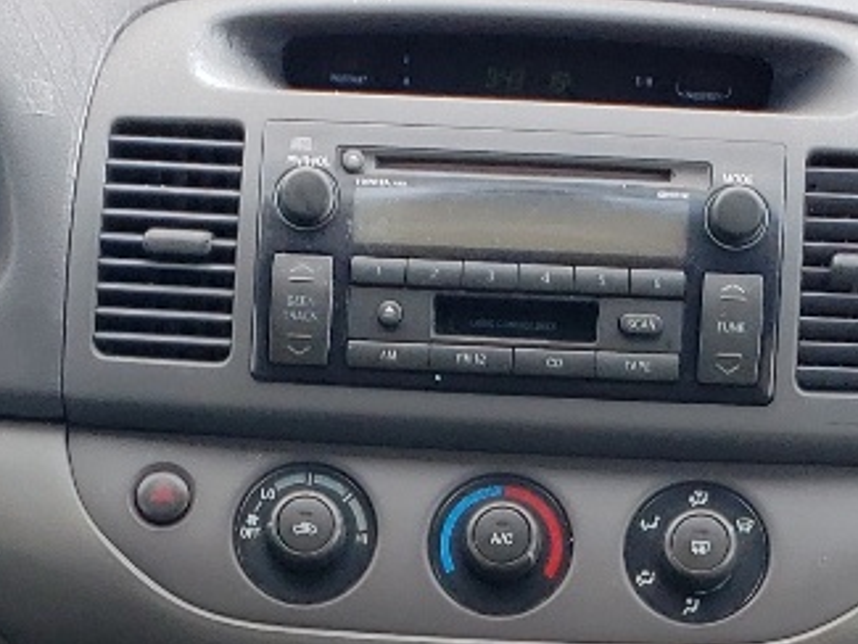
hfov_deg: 15.4
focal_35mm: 128
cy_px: 1341
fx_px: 3174
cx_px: 372
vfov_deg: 10.5
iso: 50
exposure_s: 1/189
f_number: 1.5
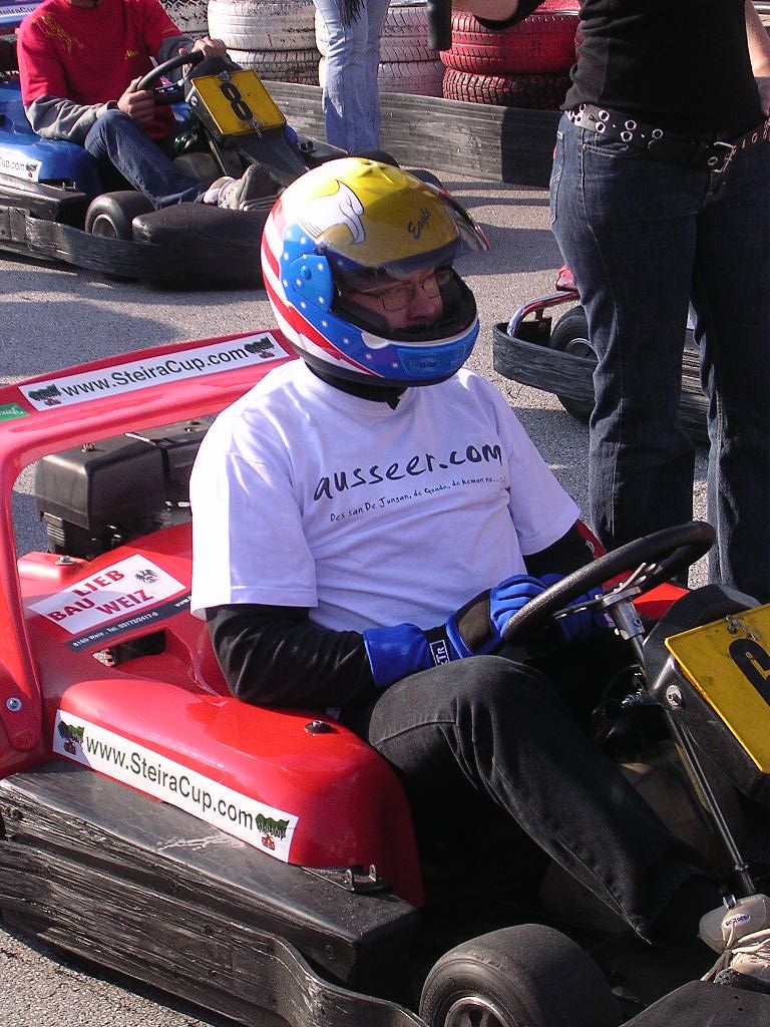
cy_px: 514
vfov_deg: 19.6
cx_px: 385
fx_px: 2966
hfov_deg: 14.8
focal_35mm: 100
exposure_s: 1/427
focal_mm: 15.2
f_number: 4.5
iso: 200
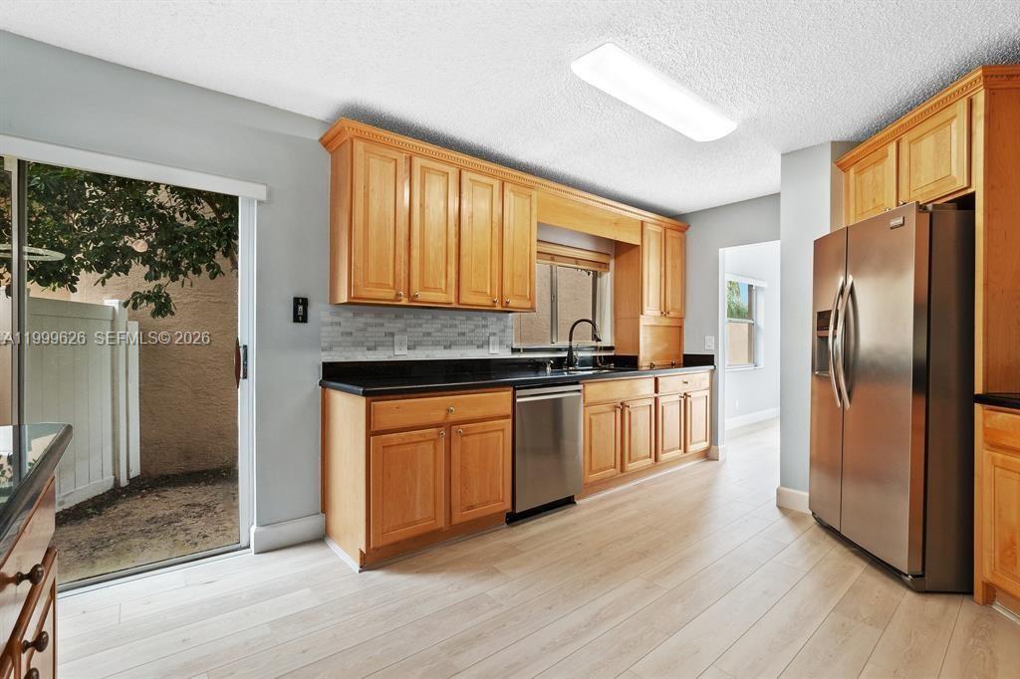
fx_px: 425
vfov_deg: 77.3
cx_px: 510
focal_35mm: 15
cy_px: 340
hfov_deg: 100.4
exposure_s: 1/15
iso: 320
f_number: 8
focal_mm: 10
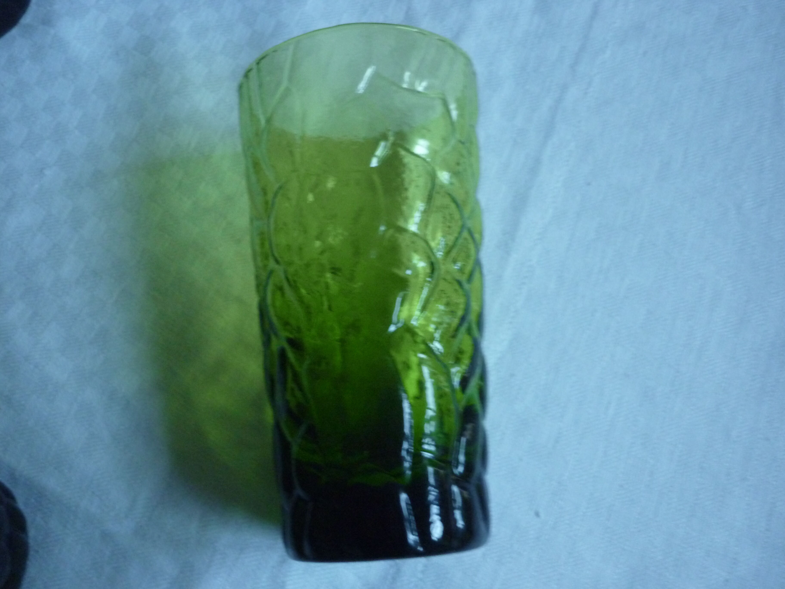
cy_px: 294
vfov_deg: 42.9
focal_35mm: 33
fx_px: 748
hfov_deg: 55.4
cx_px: 392
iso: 400
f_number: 2.8
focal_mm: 5.5
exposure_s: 1/13
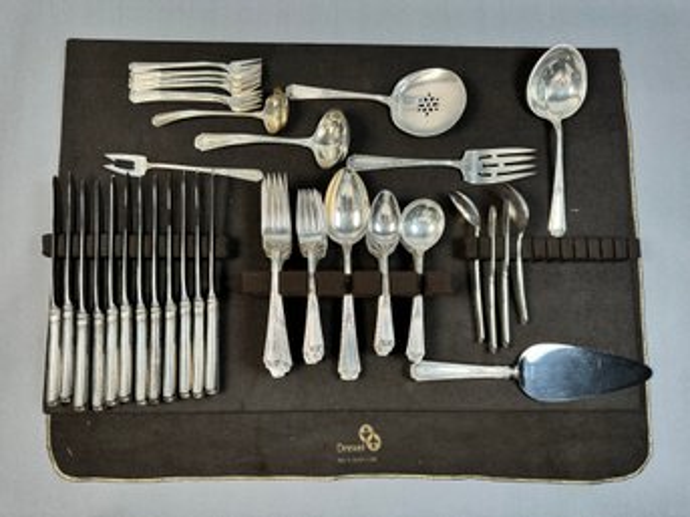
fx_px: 478
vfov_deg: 56.8
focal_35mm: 24
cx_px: 345
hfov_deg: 71.6
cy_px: 258
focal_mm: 6.86
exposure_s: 1/506
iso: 80
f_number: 1.78
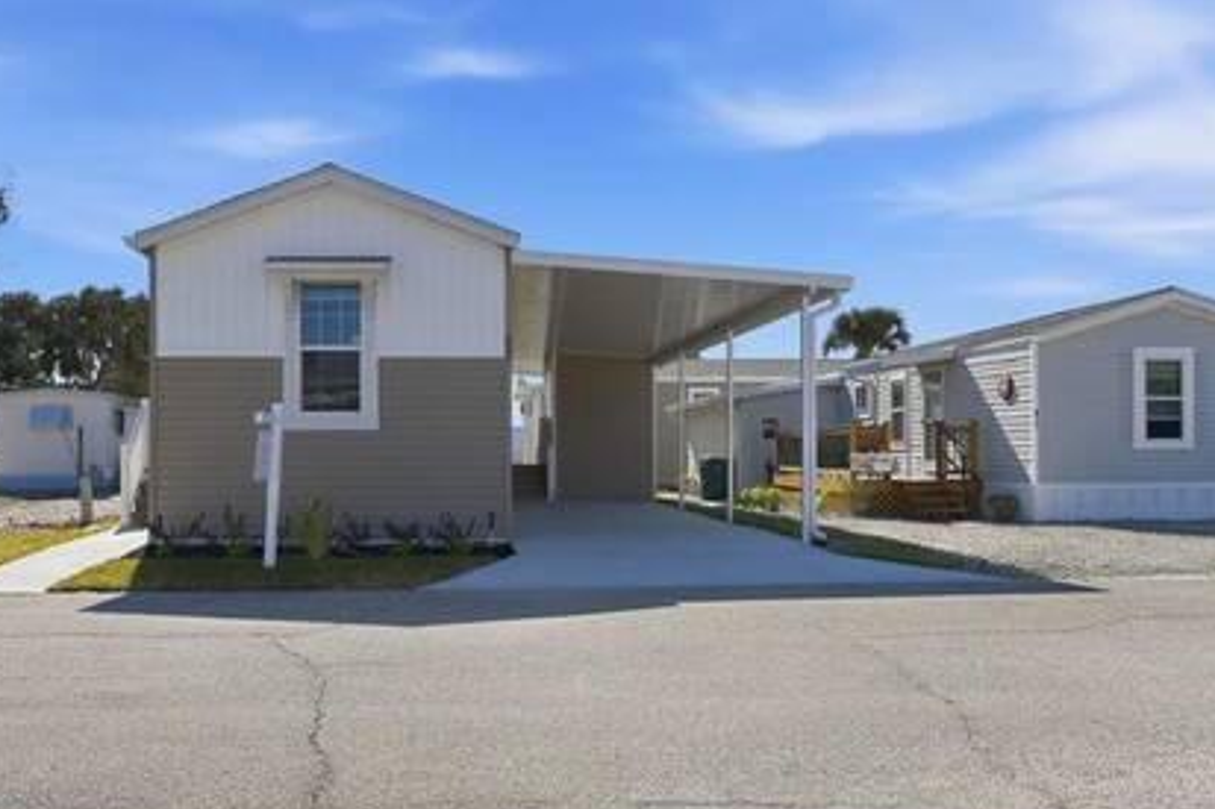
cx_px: 497
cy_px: 449
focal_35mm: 31
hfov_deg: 59.9
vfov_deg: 42.2
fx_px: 1046
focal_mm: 25
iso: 100
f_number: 8
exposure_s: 1/500
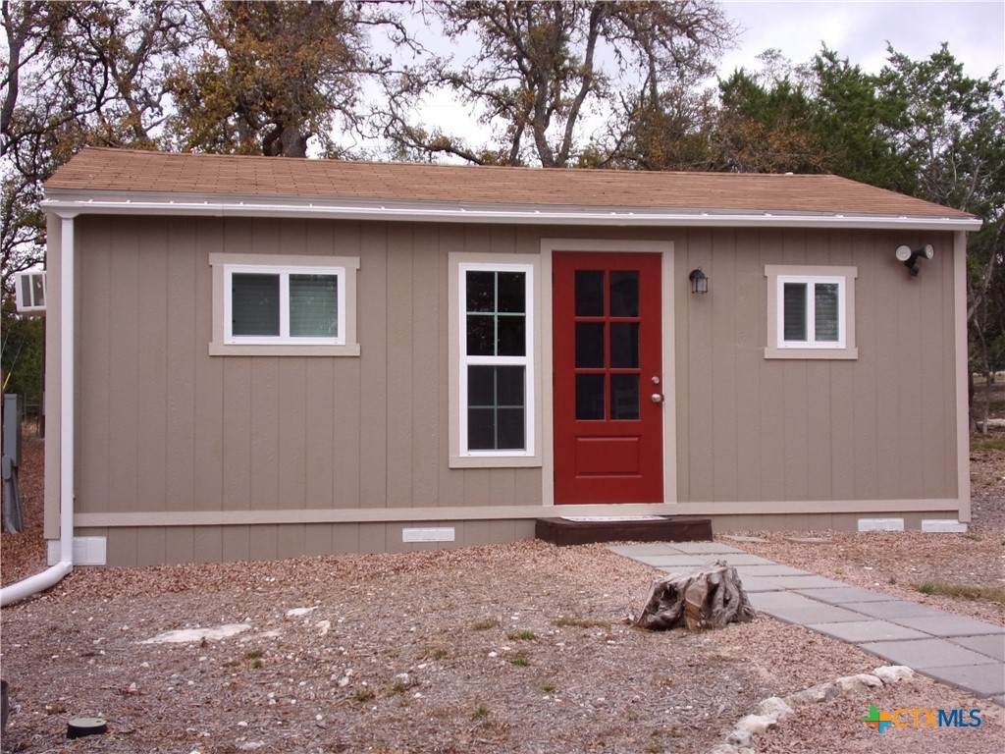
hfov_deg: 47.9
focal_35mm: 39
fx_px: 1132
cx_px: 502
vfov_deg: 36.8
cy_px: 377
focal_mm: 7
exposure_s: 1/400
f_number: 3.9
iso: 80
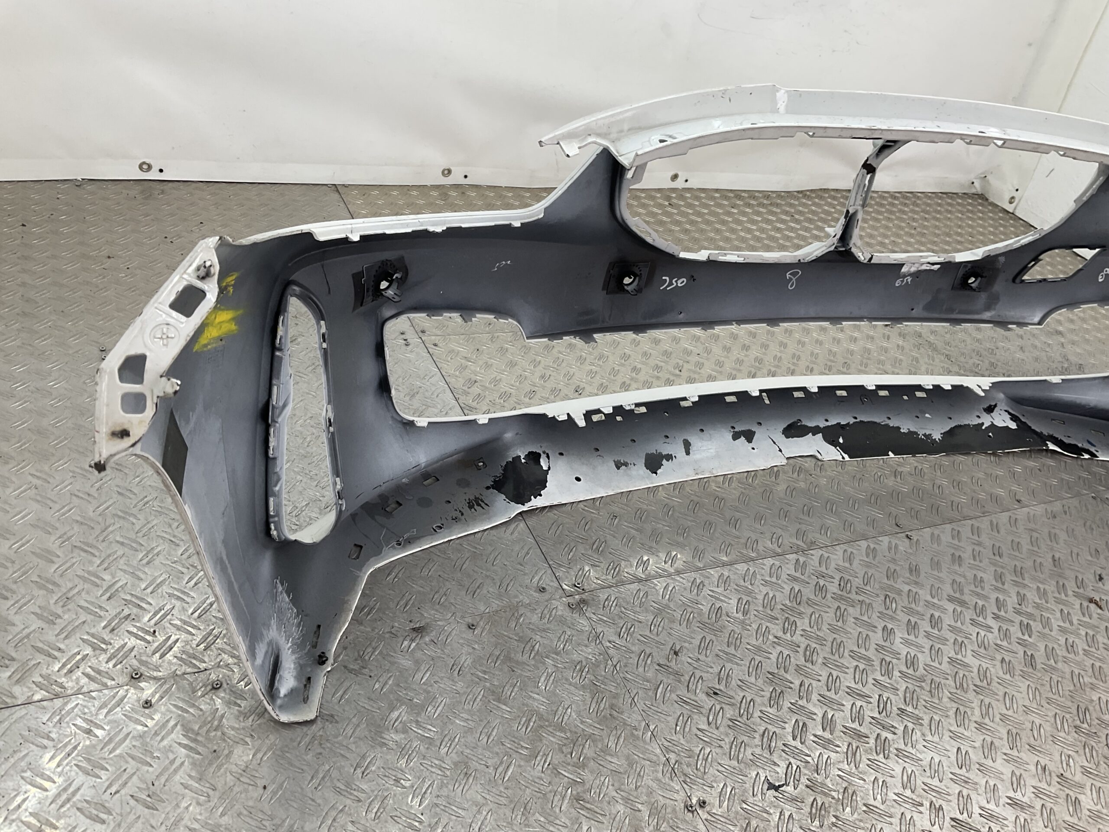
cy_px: 416
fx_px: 929
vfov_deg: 48.2
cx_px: 554
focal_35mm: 29
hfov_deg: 61.7
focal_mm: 3
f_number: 1.8
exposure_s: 1/100
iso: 20
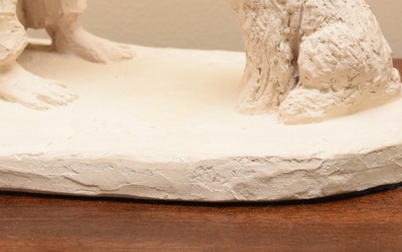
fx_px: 2327
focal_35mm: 212
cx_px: 66
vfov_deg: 6.2
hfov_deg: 9.8
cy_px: -49
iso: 1800
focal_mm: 55
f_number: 5.6
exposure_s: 1/60
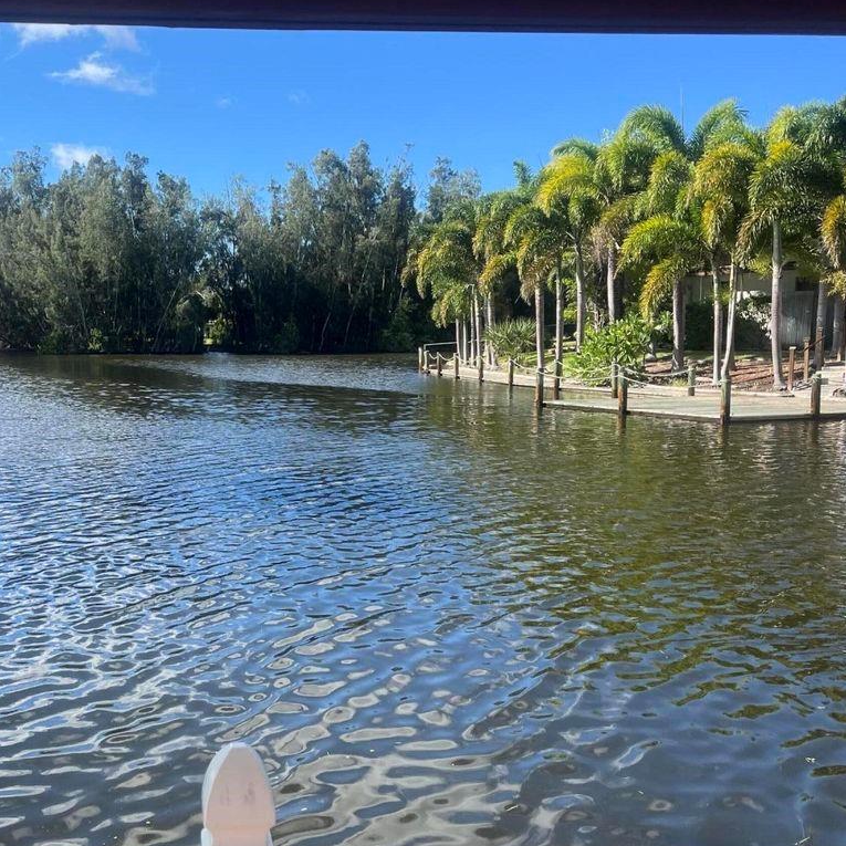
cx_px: 276
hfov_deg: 40.4
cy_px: 501
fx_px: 1134
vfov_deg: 40.8
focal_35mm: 41
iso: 50
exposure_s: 1/1600
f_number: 1.6
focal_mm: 5.1
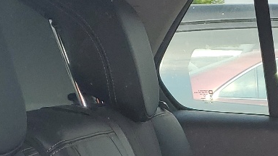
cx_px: 327
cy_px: 425
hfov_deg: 17.4
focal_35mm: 118
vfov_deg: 8.9
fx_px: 870
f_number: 1.5
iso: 50
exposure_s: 1/385
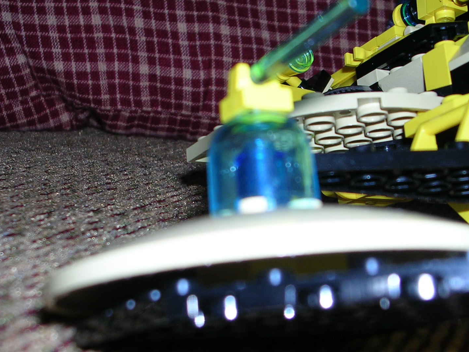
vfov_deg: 22.2
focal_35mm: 66
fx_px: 894
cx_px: 288
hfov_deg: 29.3
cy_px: 210
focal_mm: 7.1
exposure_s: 1/60.1
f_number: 3
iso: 50
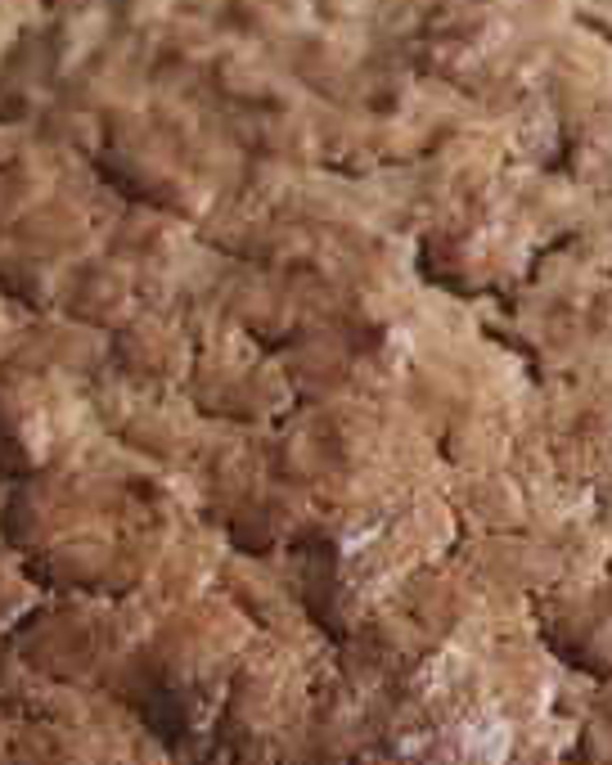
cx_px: 558
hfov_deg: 10.9
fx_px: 3192
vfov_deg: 13.6
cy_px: 220
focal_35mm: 141
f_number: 1.8
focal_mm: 5.59
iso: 125
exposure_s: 1/50
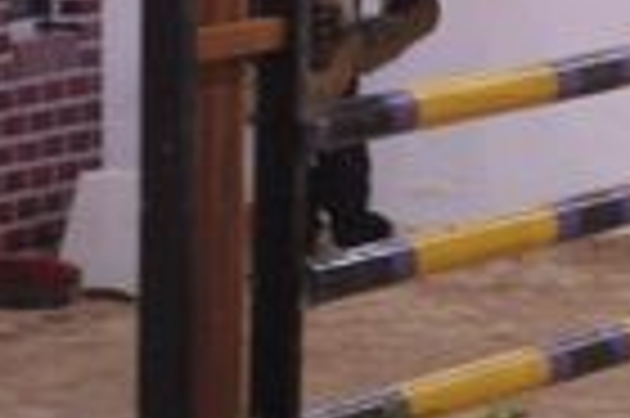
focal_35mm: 912
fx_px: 15941
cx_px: 1242
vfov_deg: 1.5
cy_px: -315
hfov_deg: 2.3
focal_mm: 200
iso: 5000
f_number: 2.8
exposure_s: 1/400
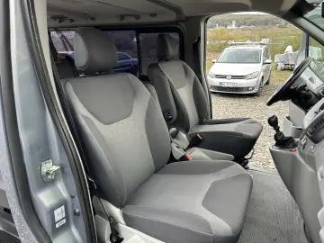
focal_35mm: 26
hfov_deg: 67.3
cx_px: 162
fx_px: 243
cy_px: 122
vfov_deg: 53.1
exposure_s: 1/69
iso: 125
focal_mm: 5.7
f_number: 1.5
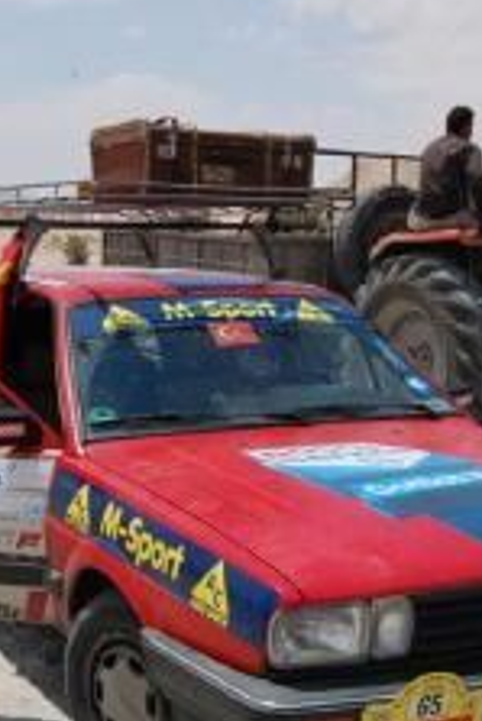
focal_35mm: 62
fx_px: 1241
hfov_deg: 22.0
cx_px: 223
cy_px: 378
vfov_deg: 32.4
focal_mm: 23
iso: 1600
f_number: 16
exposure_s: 1/1000
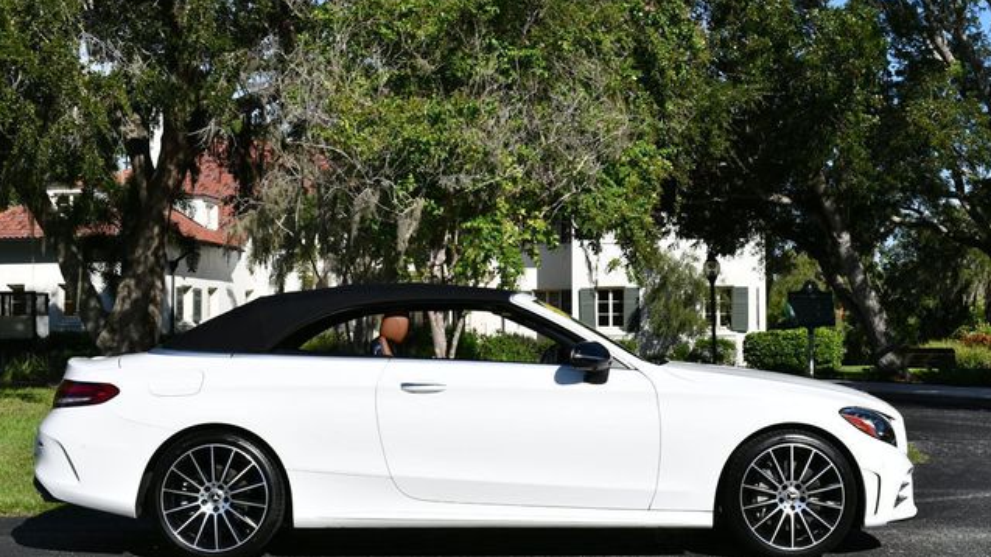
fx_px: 1550
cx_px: 496
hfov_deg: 35.5
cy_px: 254
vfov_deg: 20.4
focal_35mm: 59
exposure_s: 1/320
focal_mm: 28
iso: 100
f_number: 9
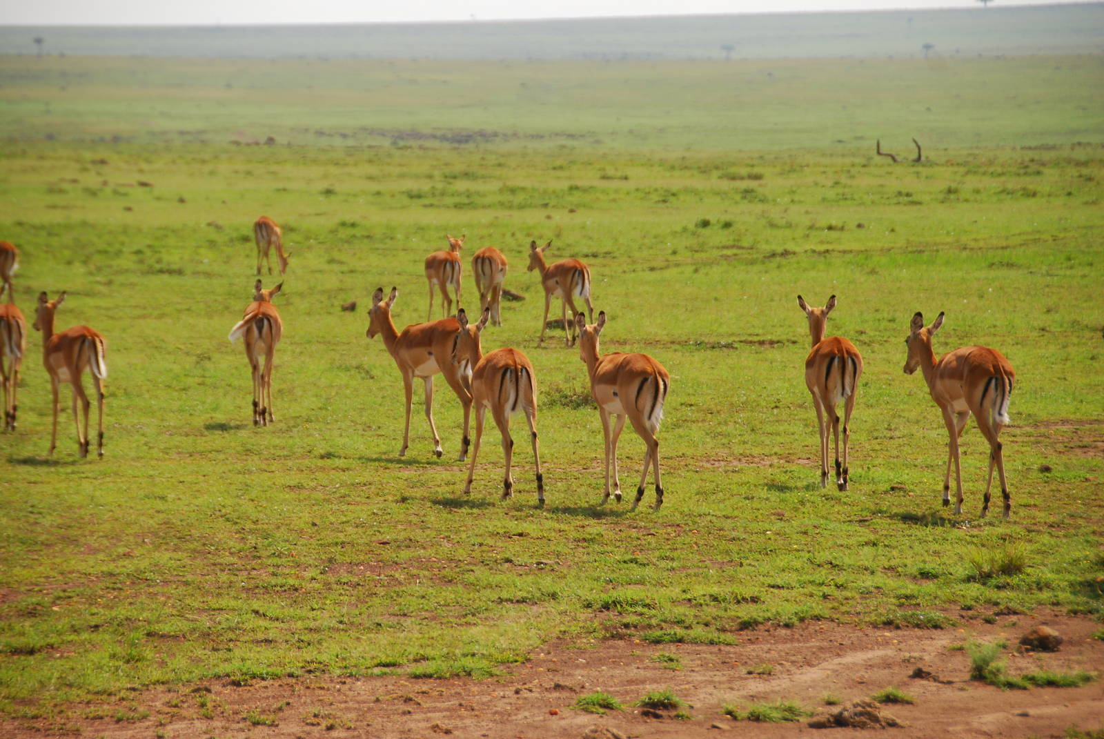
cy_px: 370
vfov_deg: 6.8
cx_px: 552
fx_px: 6217
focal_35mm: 202
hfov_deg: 10.1
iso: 200
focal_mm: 135
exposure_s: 1/250
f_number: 5.6
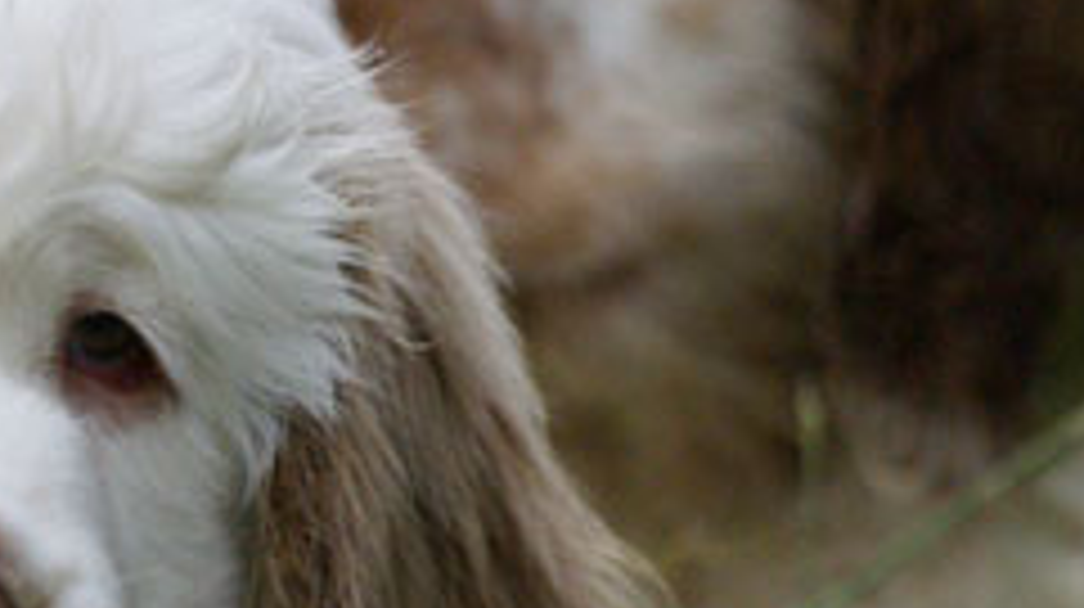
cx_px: 49
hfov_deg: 2.1
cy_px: 288
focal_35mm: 1046
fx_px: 30036
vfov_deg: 1.2
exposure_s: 1/500
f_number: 5
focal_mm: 200
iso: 640
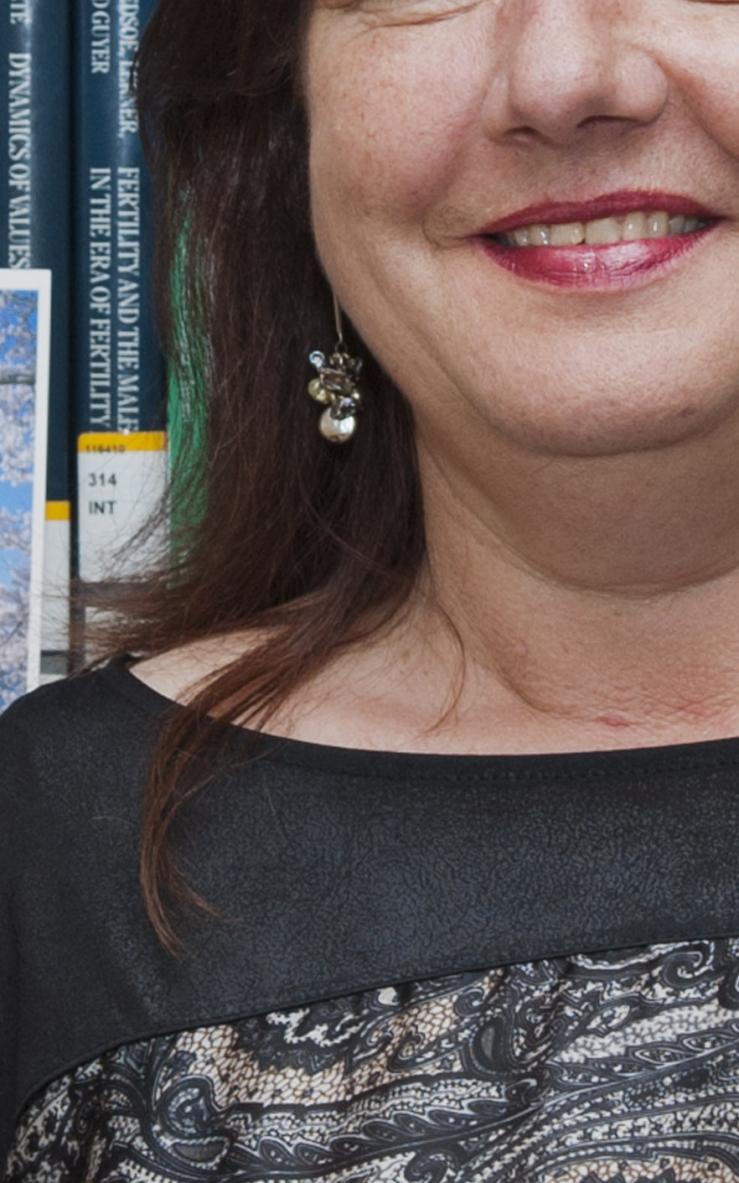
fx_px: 4157
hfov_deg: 10.0
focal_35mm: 129
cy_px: 197
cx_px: -163
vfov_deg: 16.0
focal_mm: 42
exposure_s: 1/250
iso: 400
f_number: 6.3
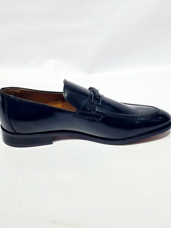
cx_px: 86
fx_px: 171
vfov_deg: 67.3
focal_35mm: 26
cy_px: 114
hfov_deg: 53.1
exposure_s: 1/100
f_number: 2.4
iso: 64
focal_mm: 4.3
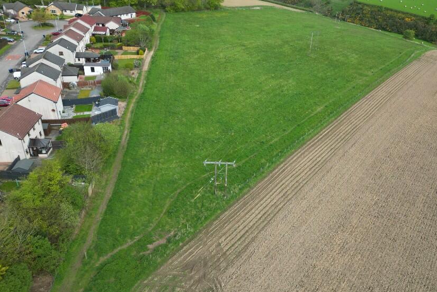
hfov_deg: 59.8
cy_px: 158
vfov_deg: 42.3
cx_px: 262
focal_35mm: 31
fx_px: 376
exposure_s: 1/1000
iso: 100
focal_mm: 6.72
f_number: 1.7
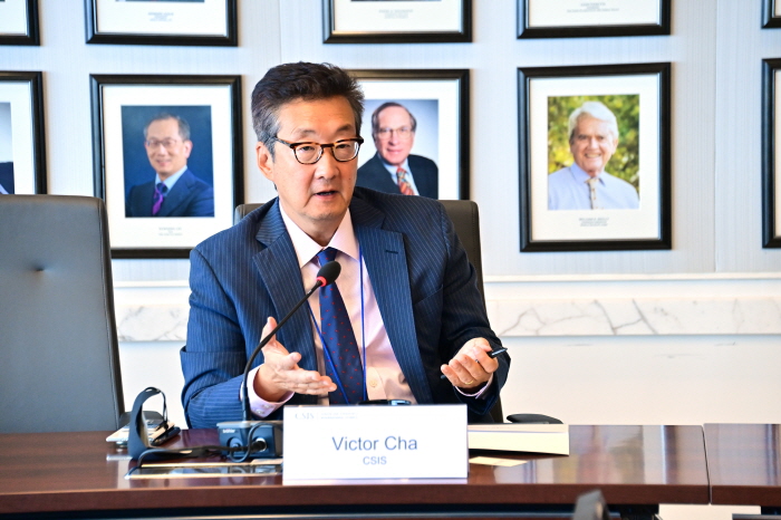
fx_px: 3469
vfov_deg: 8.6
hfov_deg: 12.8
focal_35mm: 160
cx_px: 390
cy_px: 260
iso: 4000
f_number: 5.6
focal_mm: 160
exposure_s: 1/320
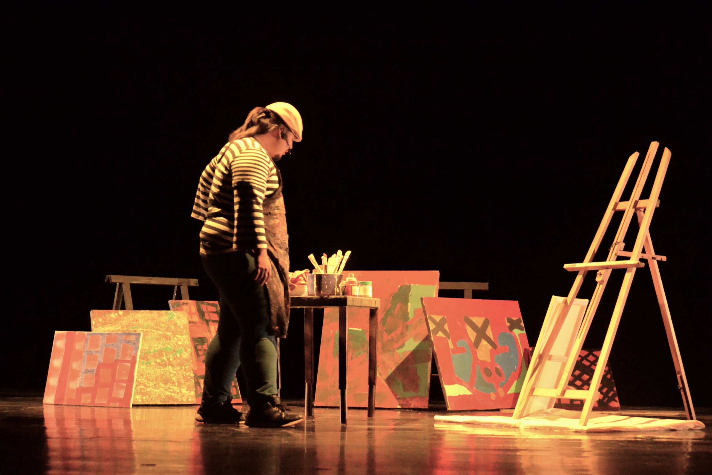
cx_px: 356
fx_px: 1839
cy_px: 238
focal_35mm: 93
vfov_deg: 14.7
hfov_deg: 21.9
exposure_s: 1/80
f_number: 4.2
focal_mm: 62
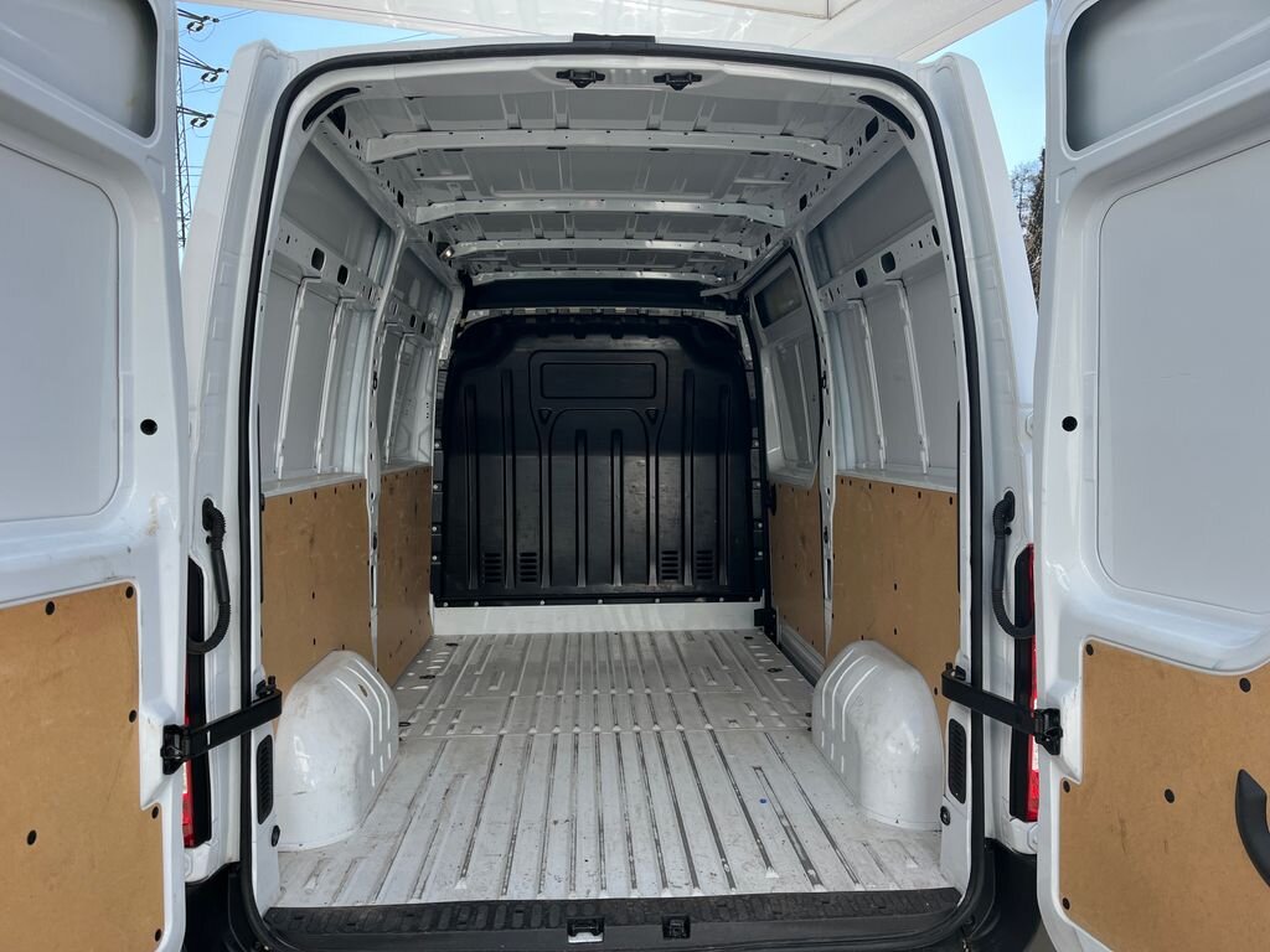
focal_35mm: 26
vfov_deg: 53.1
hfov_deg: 67.3
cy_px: 476
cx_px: 635
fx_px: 954
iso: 50
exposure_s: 1/821
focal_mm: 5.1
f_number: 1.6
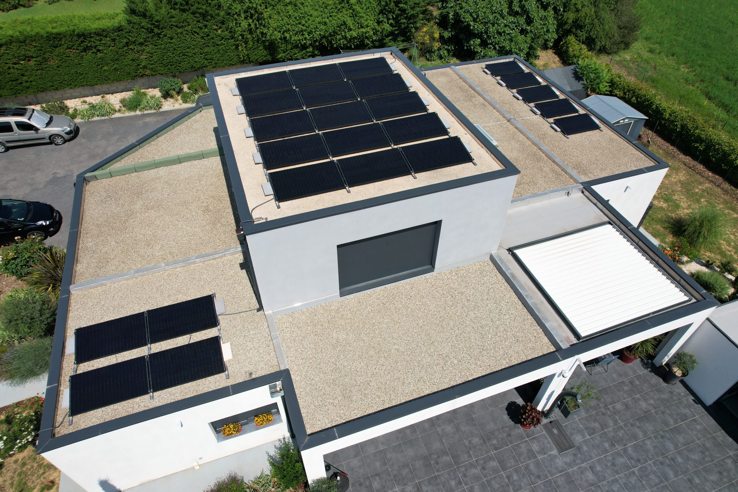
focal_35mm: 22
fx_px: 451
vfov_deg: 57.2
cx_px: 369
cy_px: 246
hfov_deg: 78.6
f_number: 2.8
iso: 110
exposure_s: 1/3000
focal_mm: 8.38
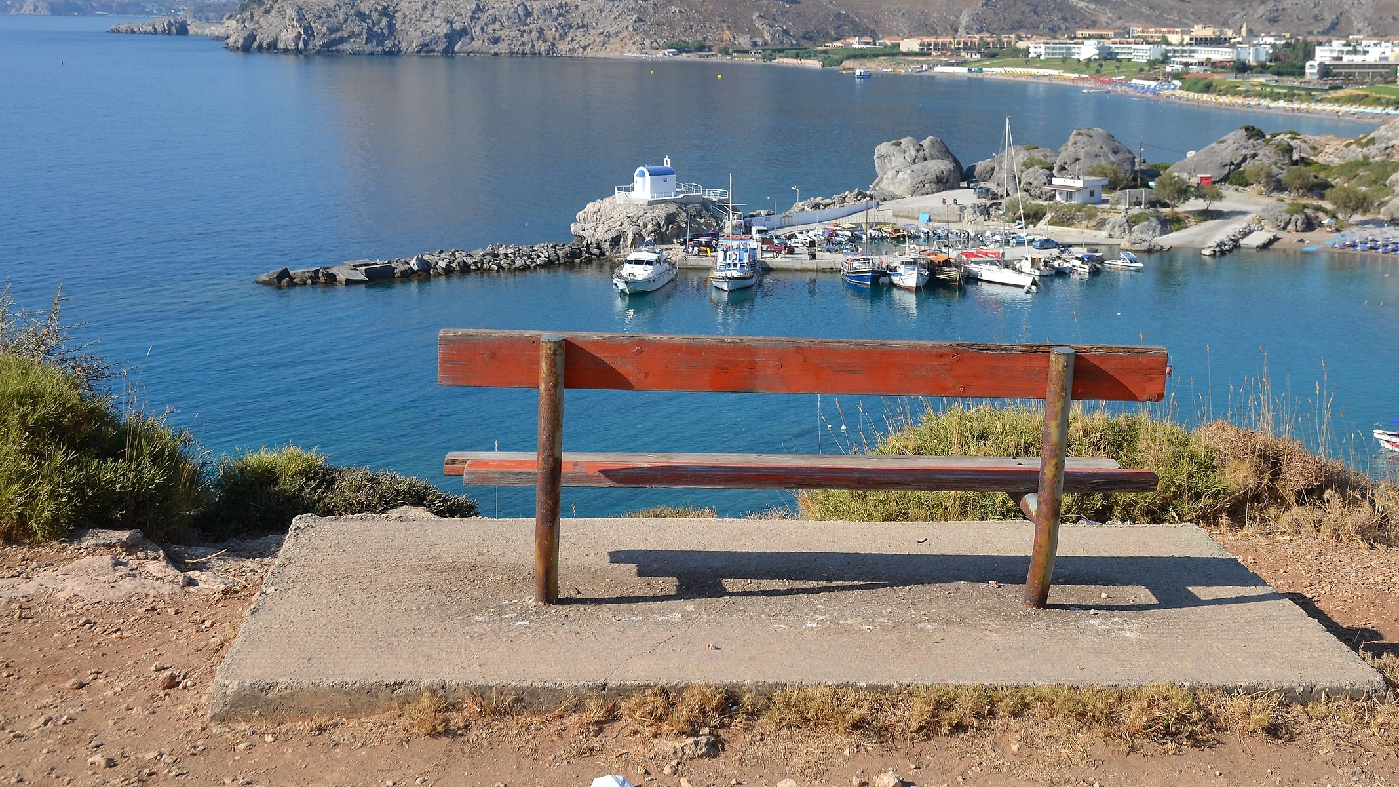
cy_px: 276
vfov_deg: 22.6
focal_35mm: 53
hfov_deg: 39.1
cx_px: 781
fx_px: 1966
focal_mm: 30
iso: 100
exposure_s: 1/250
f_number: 8
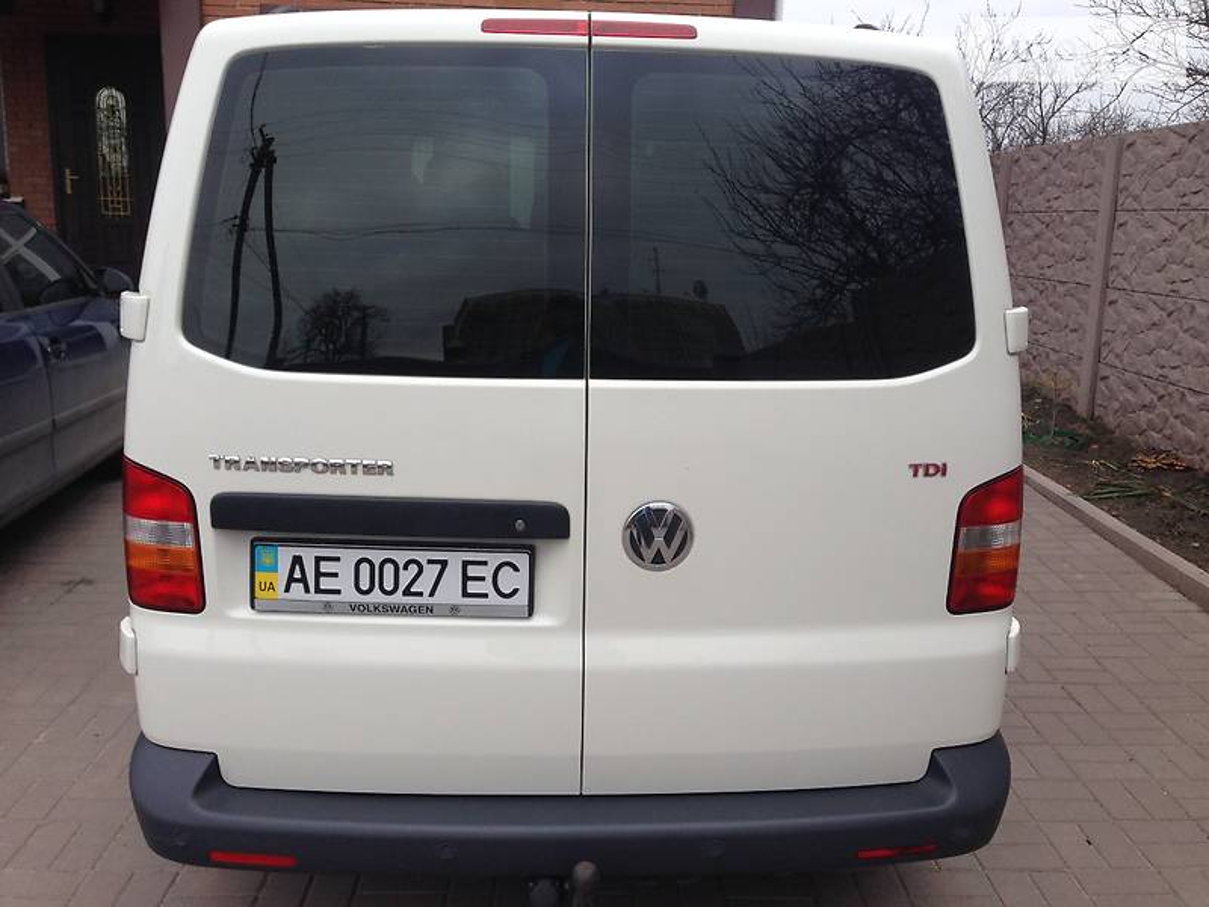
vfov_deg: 42.9
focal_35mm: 33
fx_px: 1153
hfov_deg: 55.4
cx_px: 604
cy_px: 454
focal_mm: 4.1
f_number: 2.4
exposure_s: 1/198
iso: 50
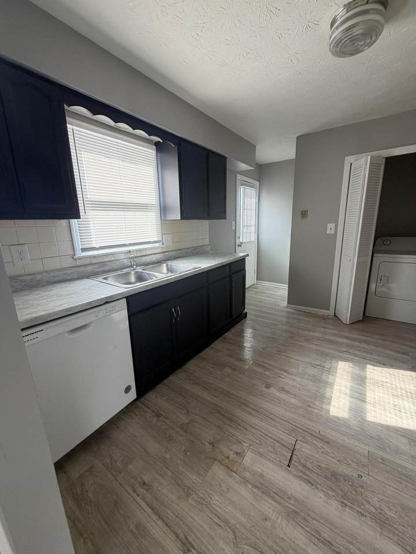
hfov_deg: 85.7
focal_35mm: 14
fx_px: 224
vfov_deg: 102.1
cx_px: 208
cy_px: 277
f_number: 2.2
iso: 125
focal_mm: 2.22
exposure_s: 1/121
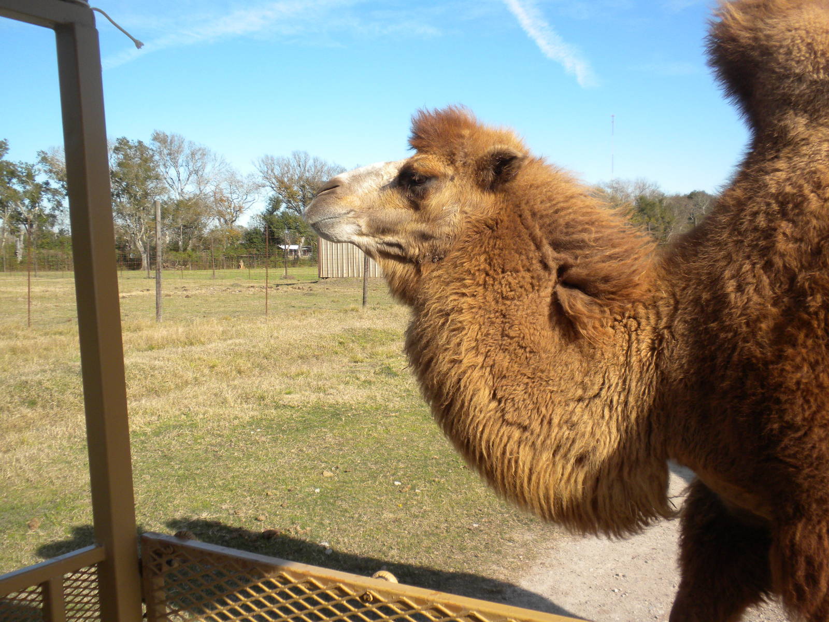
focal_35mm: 37
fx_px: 886
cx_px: 414
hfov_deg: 50.1
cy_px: 311
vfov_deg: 38.7
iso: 76
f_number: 3.5
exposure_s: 1/656
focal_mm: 6.6
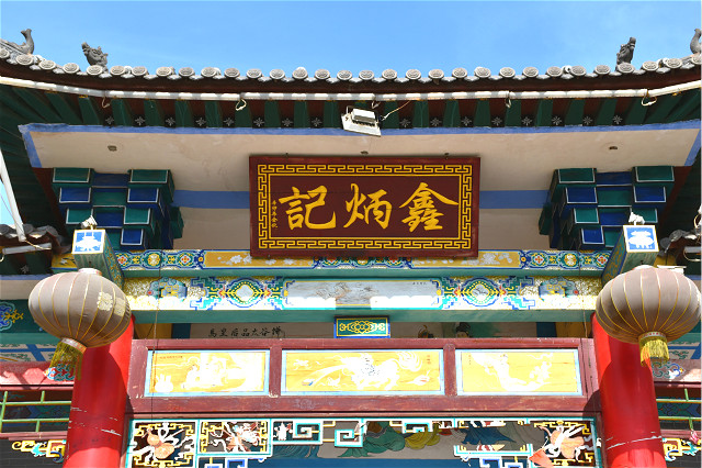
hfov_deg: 33.4
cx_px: 351
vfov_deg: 22.6
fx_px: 1169
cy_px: 234
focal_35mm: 60
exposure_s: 1/320
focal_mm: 40
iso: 200
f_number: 9
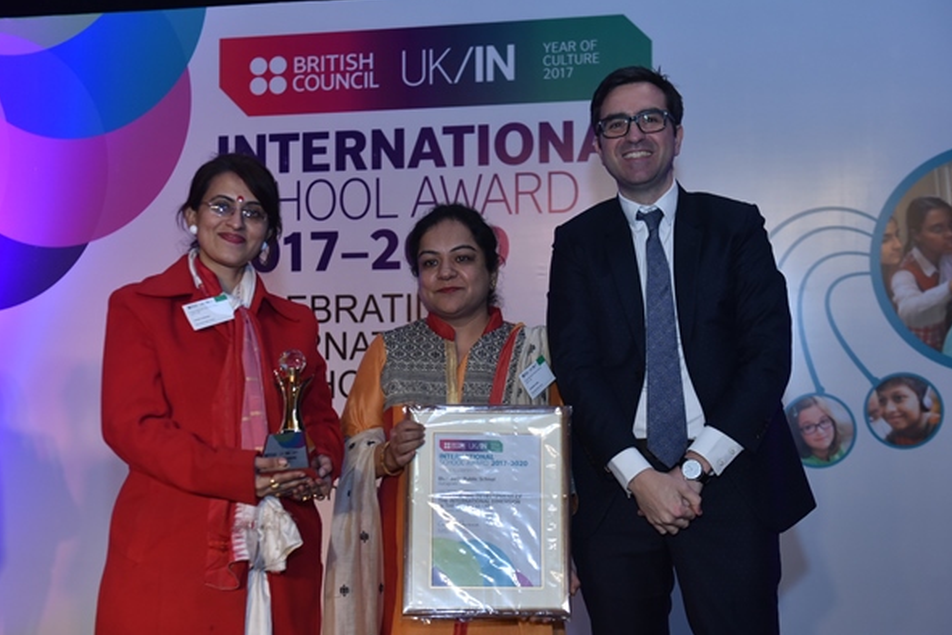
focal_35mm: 52
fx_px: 1375
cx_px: 441
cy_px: 334
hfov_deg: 38.2
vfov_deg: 26.0
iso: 800
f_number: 3.5
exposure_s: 1/200
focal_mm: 48
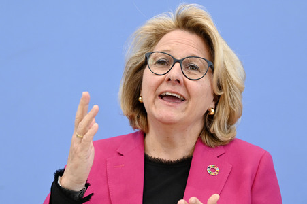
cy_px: 102
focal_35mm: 130
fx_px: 1108
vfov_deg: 10.5
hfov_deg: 15.8
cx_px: 154
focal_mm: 130
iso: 2500
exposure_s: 1/400
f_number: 5.6
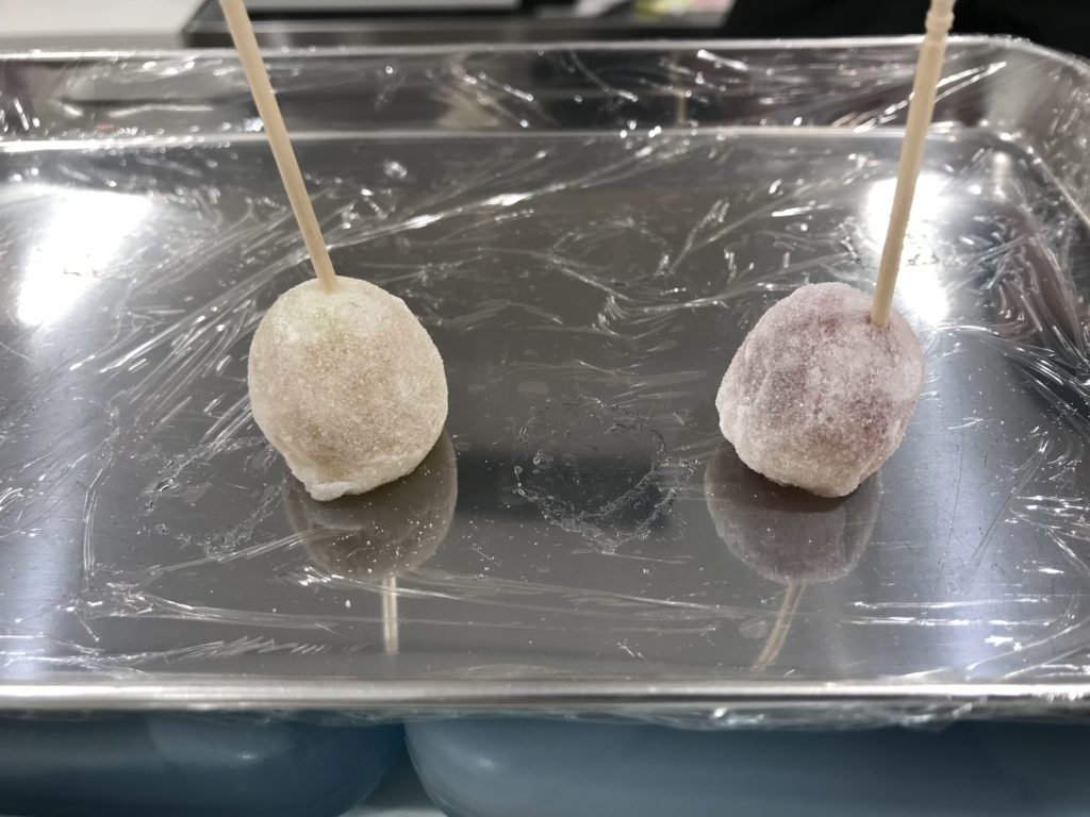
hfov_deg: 63.4
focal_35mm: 28
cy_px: 408
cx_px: 545
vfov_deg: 49.7
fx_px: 882
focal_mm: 3.99
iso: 25
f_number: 1.8
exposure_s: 1/60
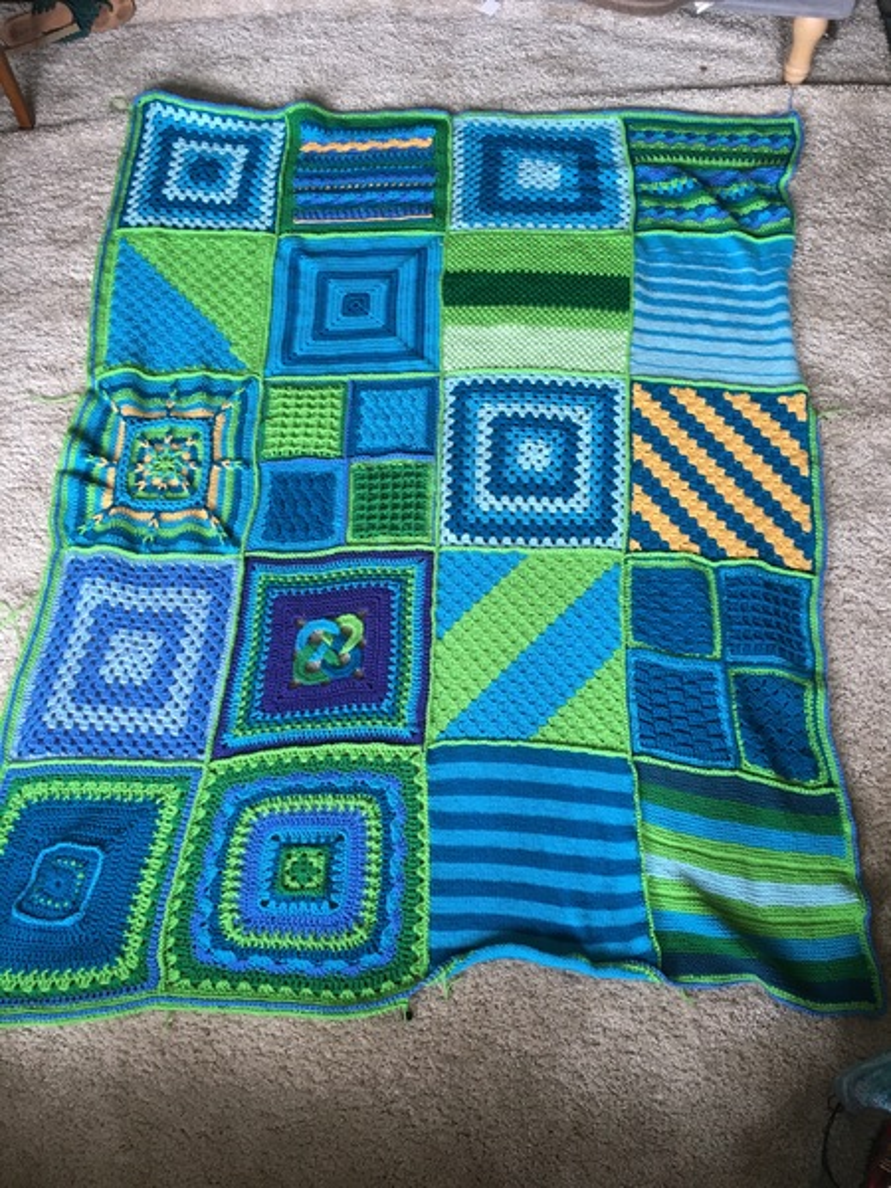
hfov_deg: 48.2
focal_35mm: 29
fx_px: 995
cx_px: 446
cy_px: 594
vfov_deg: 61.7
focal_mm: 4.15
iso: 50
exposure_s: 1/33
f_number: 2.2
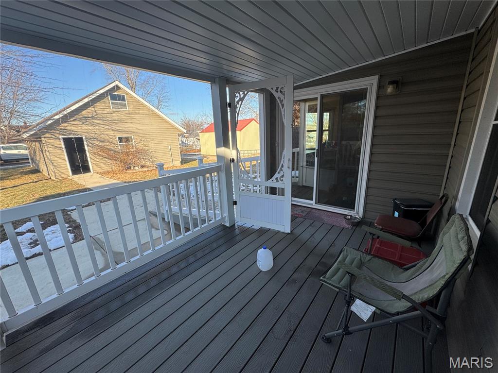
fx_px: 201
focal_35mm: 14
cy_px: 186
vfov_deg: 85.7
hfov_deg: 102.1
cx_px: 249
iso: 40
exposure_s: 1/278
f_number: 2.2
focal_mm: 2.22
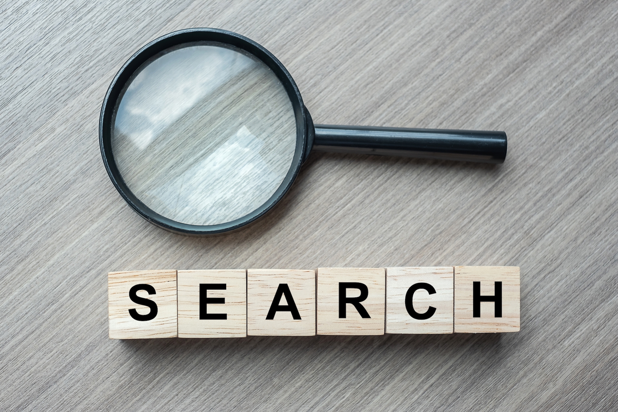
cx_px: 309
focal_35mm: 53
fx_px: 910
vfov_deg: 25.5
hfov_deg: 37.5
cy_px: 206
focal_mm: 35
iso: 200
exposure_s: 1/220
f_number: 4
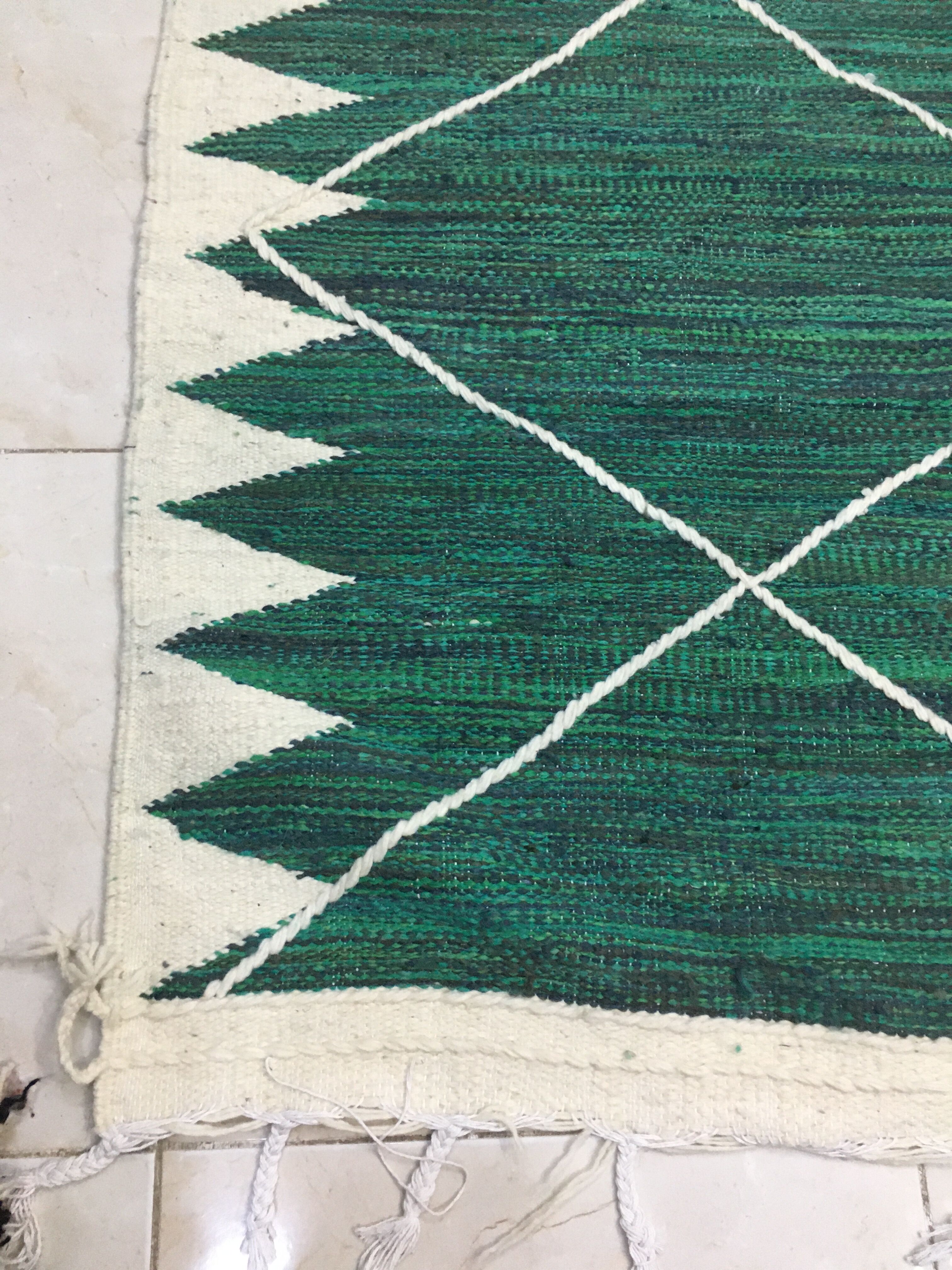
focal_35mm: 29
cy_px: 635
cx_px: 476
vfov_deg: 61.7
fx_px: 1063
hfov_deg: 48.2
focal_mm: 4.15
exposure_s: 1/33
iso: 250
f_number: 2.2
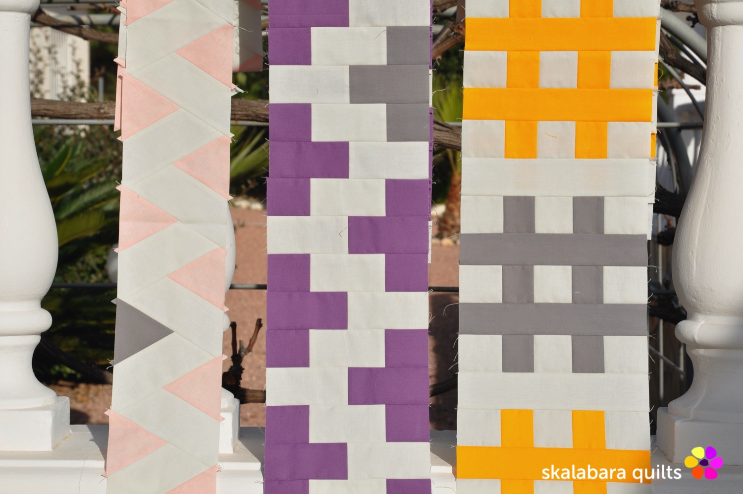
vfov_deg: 16.2
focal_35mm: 84
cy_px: 247
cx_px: 372
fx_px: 1731
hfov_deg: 24.2
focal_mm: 56
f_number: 11
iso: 200
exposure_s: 1/500
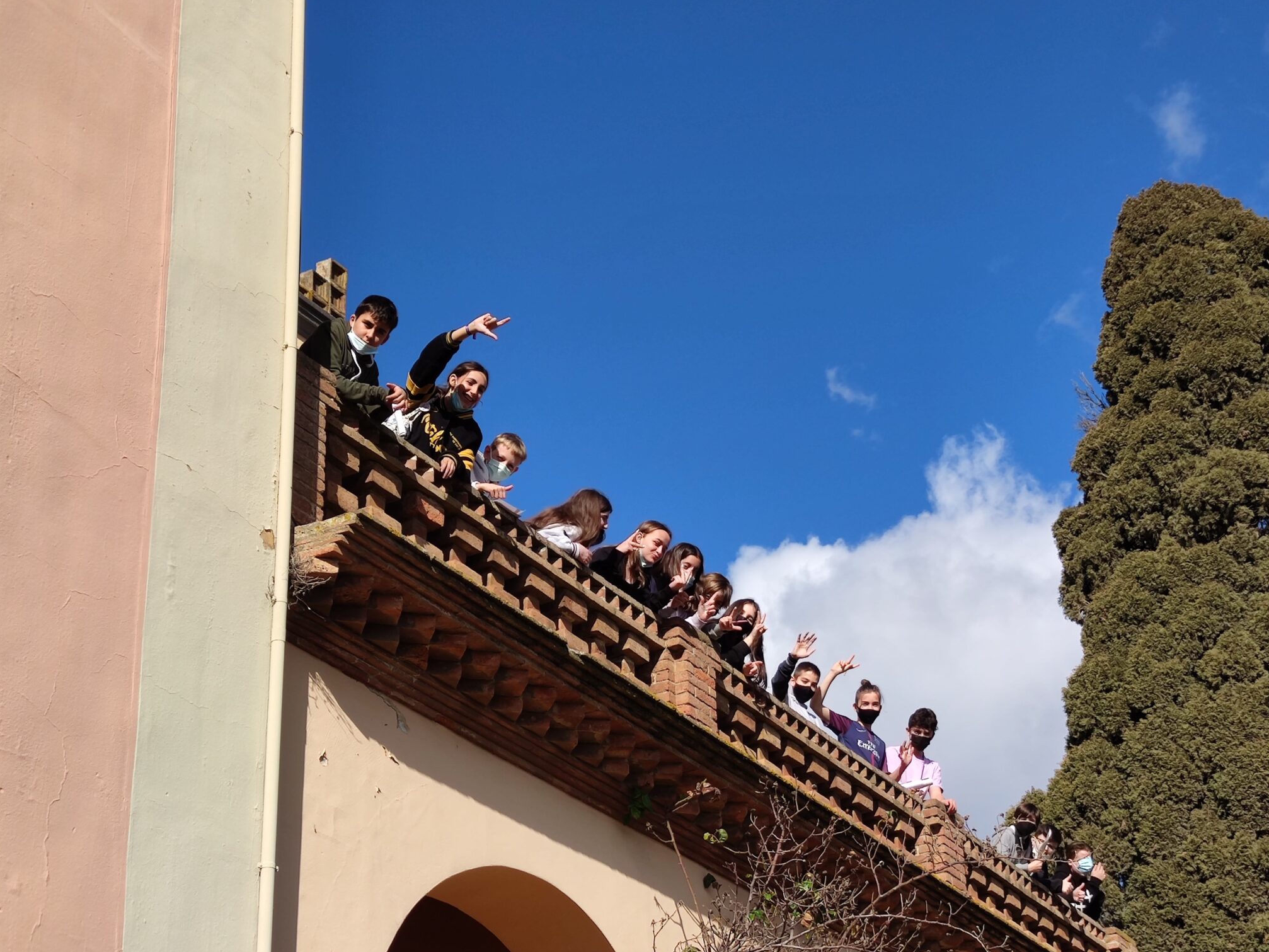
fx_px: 2236
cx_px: 793
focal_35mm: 61
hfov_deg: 31.5
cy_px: 519
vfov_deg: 24.0
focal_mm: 6.72
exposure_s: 1/2465
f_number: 1.69
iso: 50
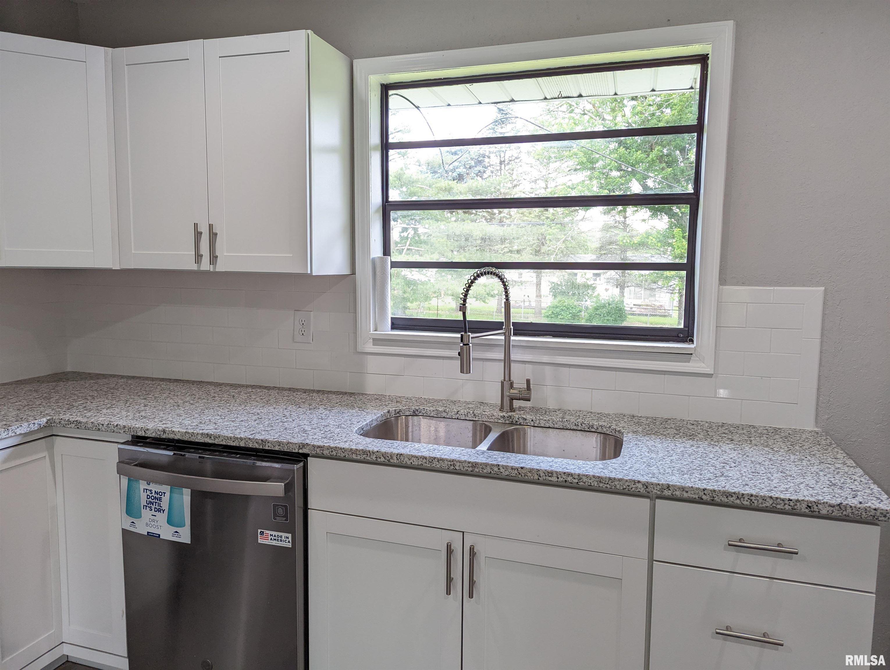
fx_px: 618
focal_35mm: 24
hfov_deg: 71.5
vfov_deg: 56.9
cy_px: 335
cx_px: 445
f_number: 1.85
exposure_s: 1/120
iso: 106
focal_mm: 6.81
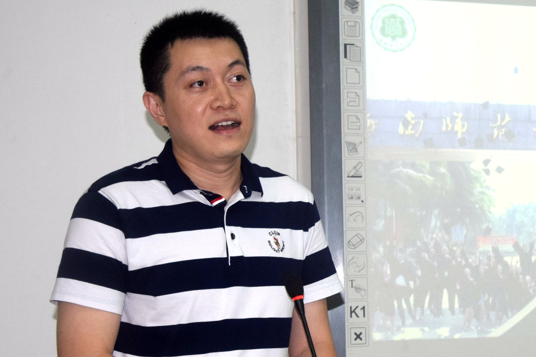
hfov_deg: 18.7
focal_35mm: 107
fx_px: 1593
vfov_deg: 12.8
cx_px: 504
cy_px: 252
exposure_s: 1/100
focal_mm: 35
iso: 800
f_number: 5
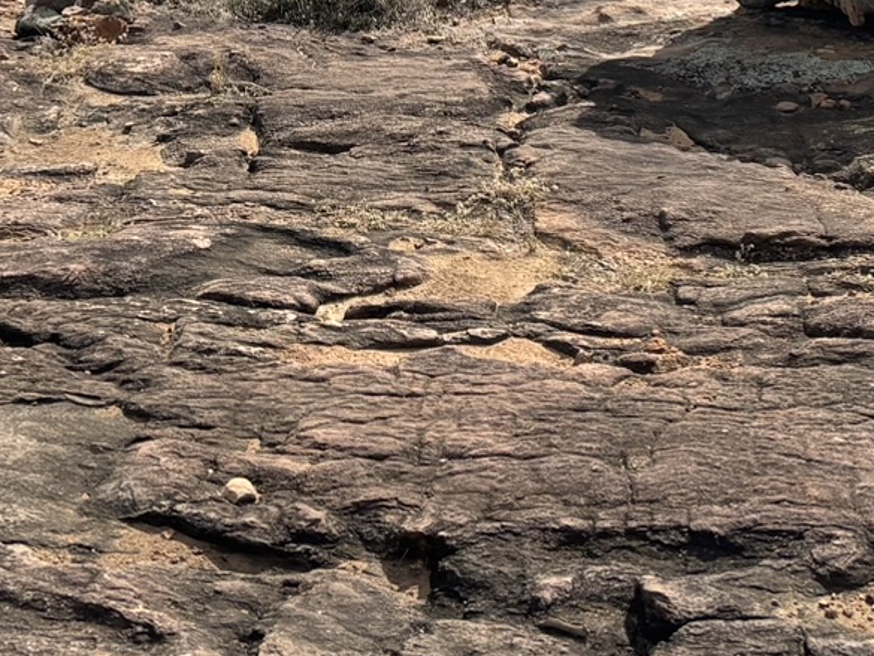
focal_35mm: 91
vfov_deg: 14.9
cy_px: -360
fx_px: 2298
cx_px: 356
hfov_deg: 21.5
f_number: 1.6
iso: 50
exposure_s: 1/6329
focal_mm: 5.96
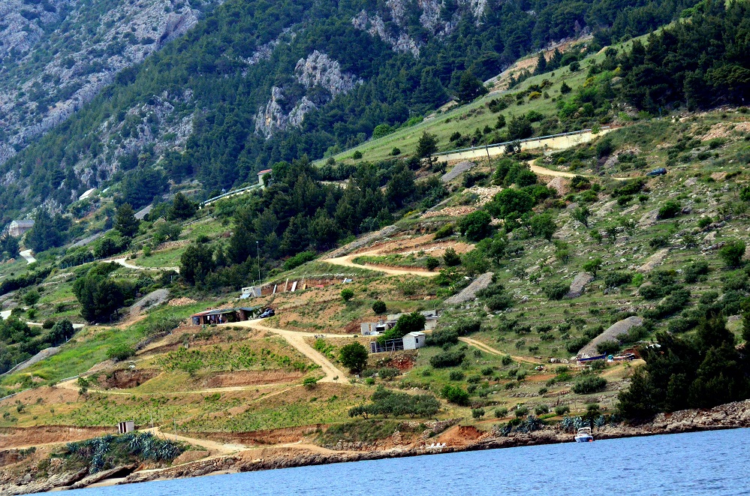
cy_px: 248
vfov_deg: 6.7
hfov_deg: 10.2
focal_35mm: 202
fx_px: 4209
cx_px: 375
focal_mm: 135
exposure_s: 1/8000
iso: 2500
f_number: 6.3
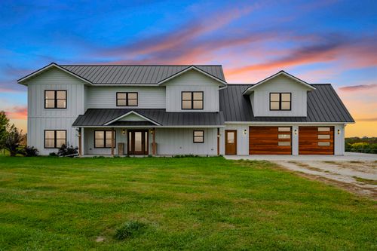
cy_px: 126
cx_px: 188
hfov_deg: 57.2
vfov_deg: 39.9
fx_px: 345
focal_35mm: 33
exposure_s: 1/640
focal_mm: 33
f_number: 10
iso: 800
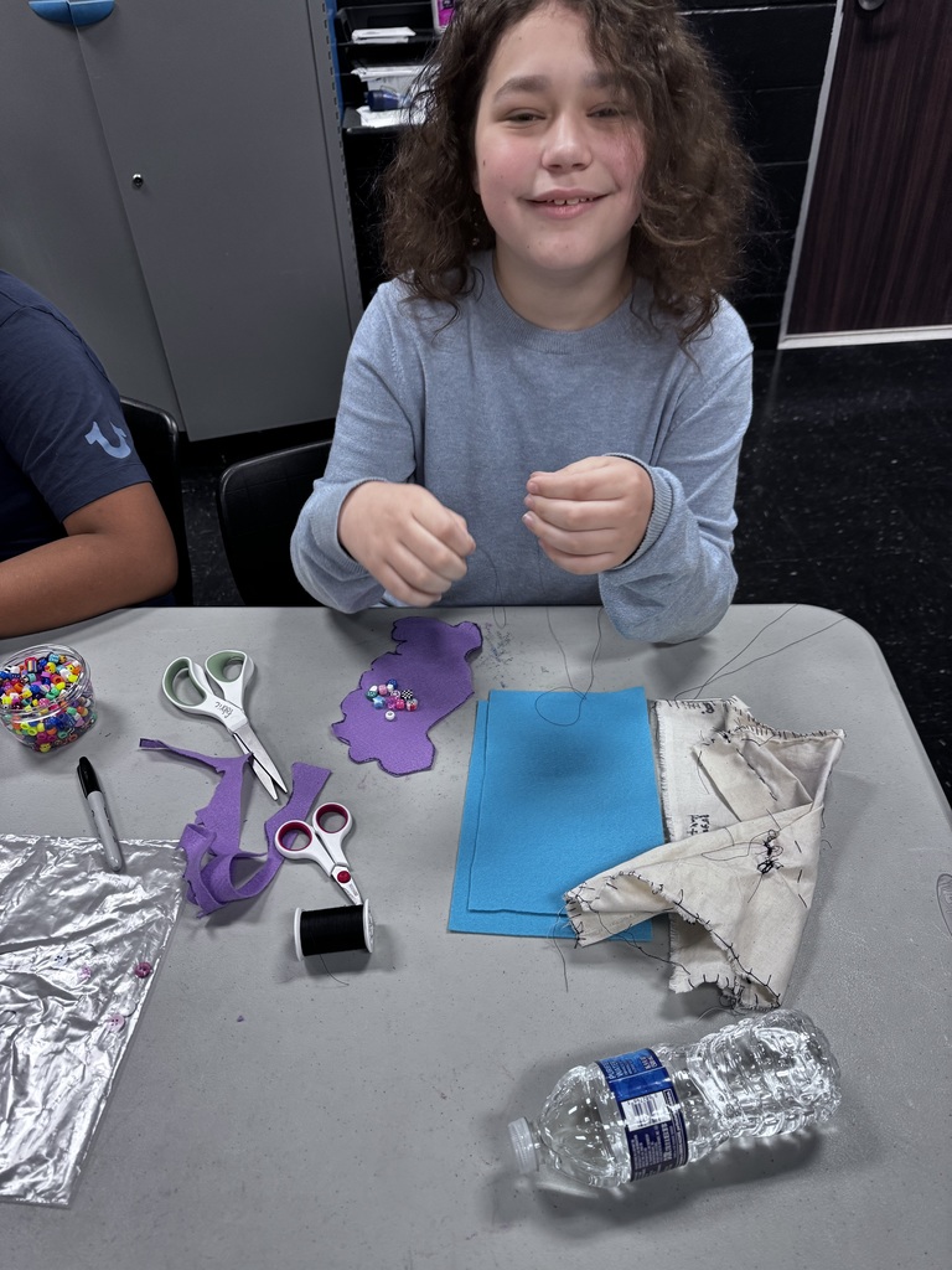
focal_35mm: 24
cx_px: 476
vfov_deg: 71.6
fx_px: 880
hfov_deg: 56.8
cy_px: 635
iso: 200
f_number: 1.78
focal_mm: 6.76
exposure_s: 1/86
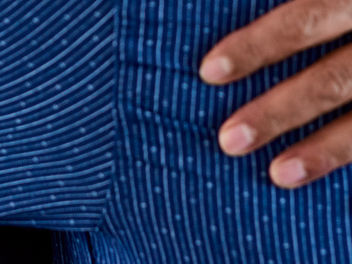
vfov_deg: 6.8
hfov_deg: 9.2
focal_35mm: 215
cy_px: -124
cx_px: 74
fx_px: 2186
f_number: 2.5
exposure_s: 1/320
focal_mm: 50
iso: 400
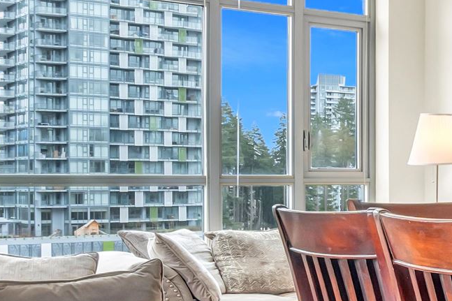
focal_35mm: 76
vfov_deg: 17.9
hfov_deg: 19.8
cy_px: 195
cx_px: 808
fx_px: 954
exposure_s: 1/25
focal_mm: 16
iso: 1000
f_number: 9
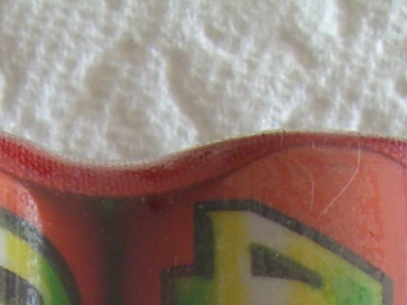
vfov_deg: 7.5
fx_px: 2176
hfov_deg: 10.7
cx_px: 108
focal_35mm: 185
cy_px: 725
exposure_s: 1/100
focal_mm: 6.2
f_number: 2.7
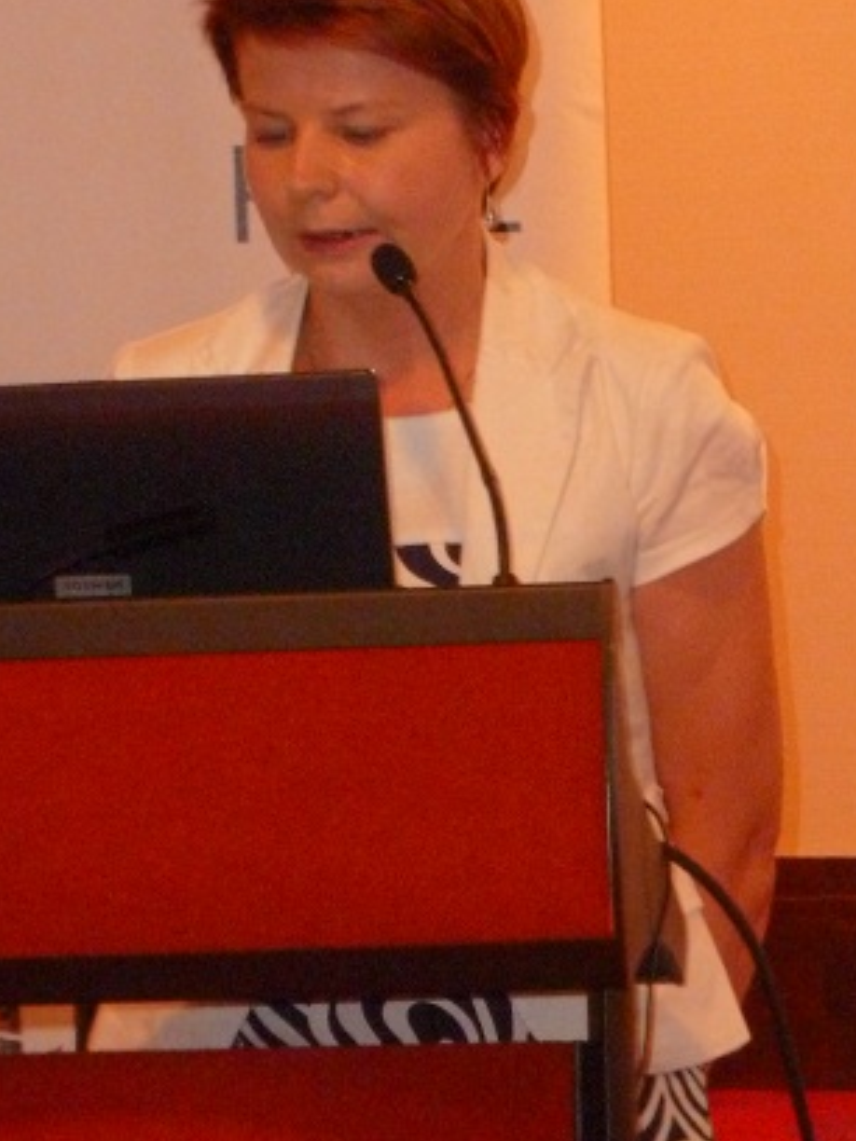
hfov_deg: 5.2
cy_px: 25
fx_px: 9496
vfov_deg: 6.9
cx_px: 518
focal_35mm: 288
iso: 640
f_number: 4.5
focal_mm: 24.1
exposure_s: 1/15
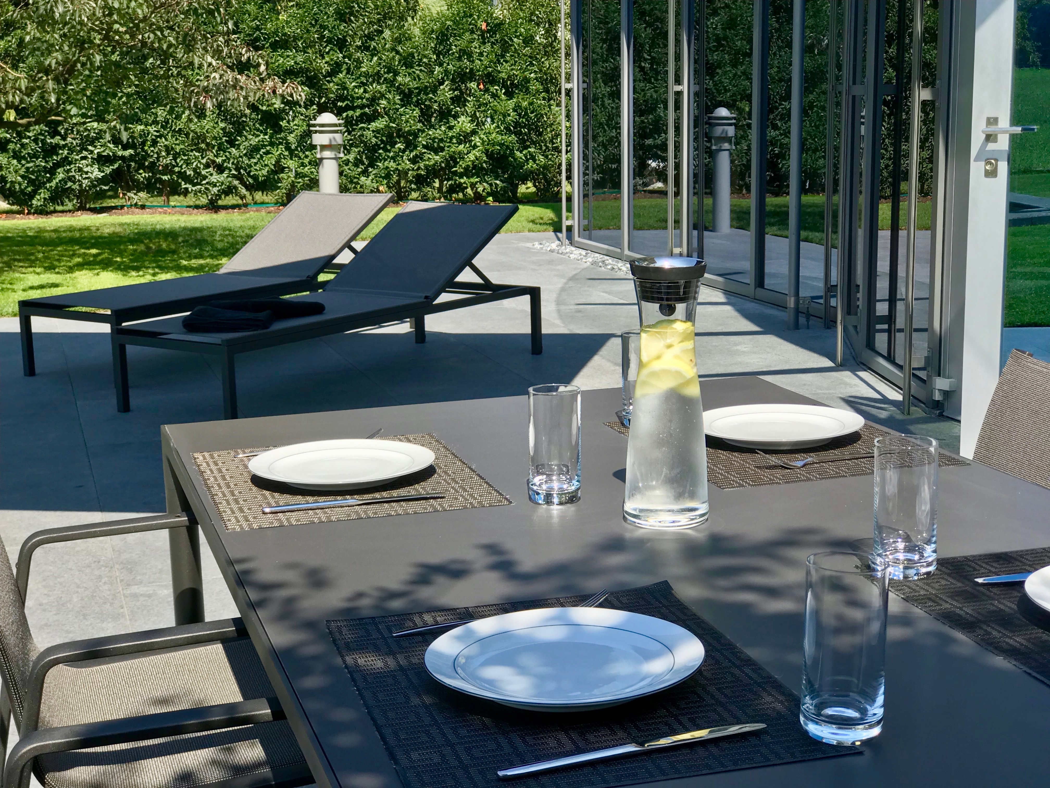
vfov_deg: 25.7
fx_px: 1729
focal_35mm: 57
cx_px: 525
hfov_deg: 33.8
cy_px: 394
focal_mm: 6.6
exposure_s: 1/392
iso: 20
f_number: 2.8
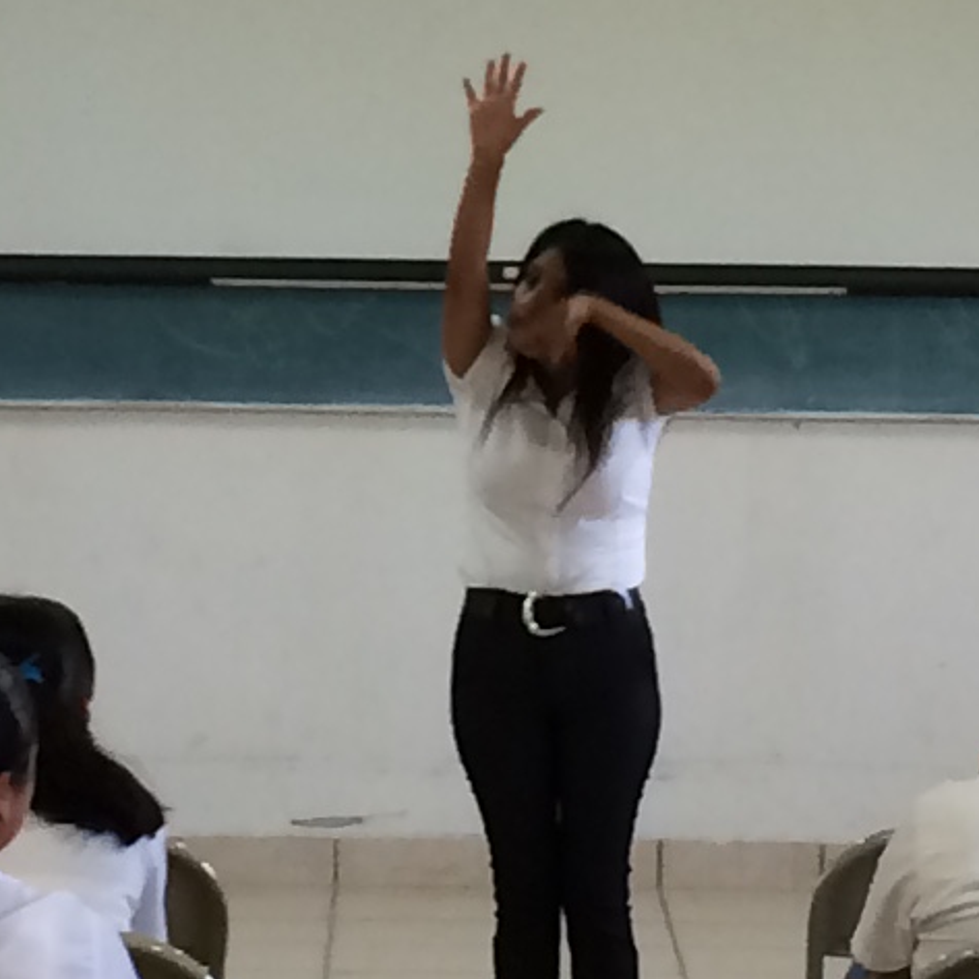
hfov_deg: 9.9
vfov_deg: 9.8
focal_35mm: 177
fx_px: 5663
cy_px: 174
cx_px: 511
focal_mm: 4.15
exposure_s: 1/30
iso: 80
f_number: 2.2
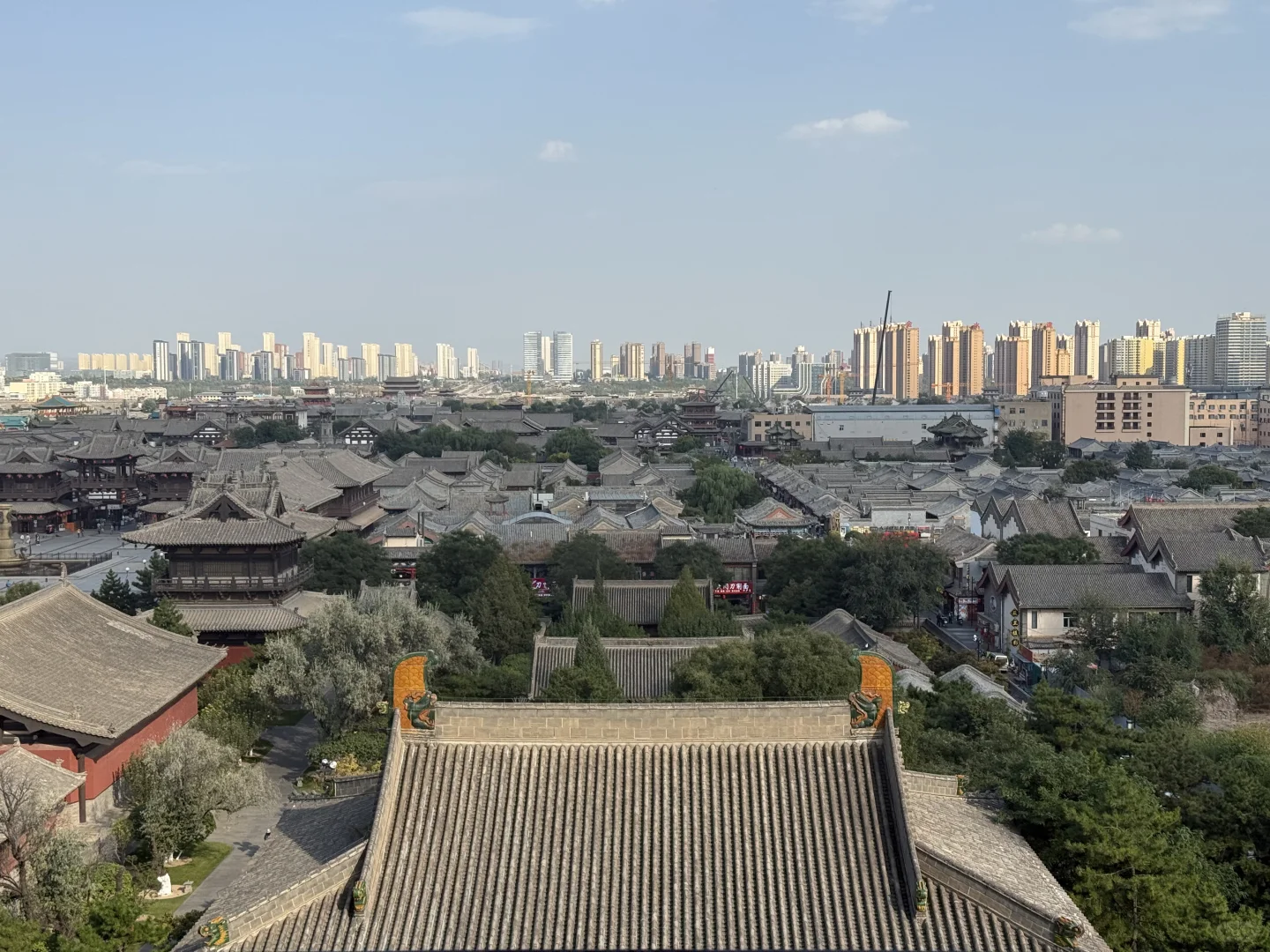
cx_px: 635
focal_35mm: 48
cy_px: 476
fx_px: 1761
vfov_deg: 30.3
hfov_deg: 39.7
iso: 64
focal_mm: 6.76
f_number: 1.78
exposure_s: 1/2976
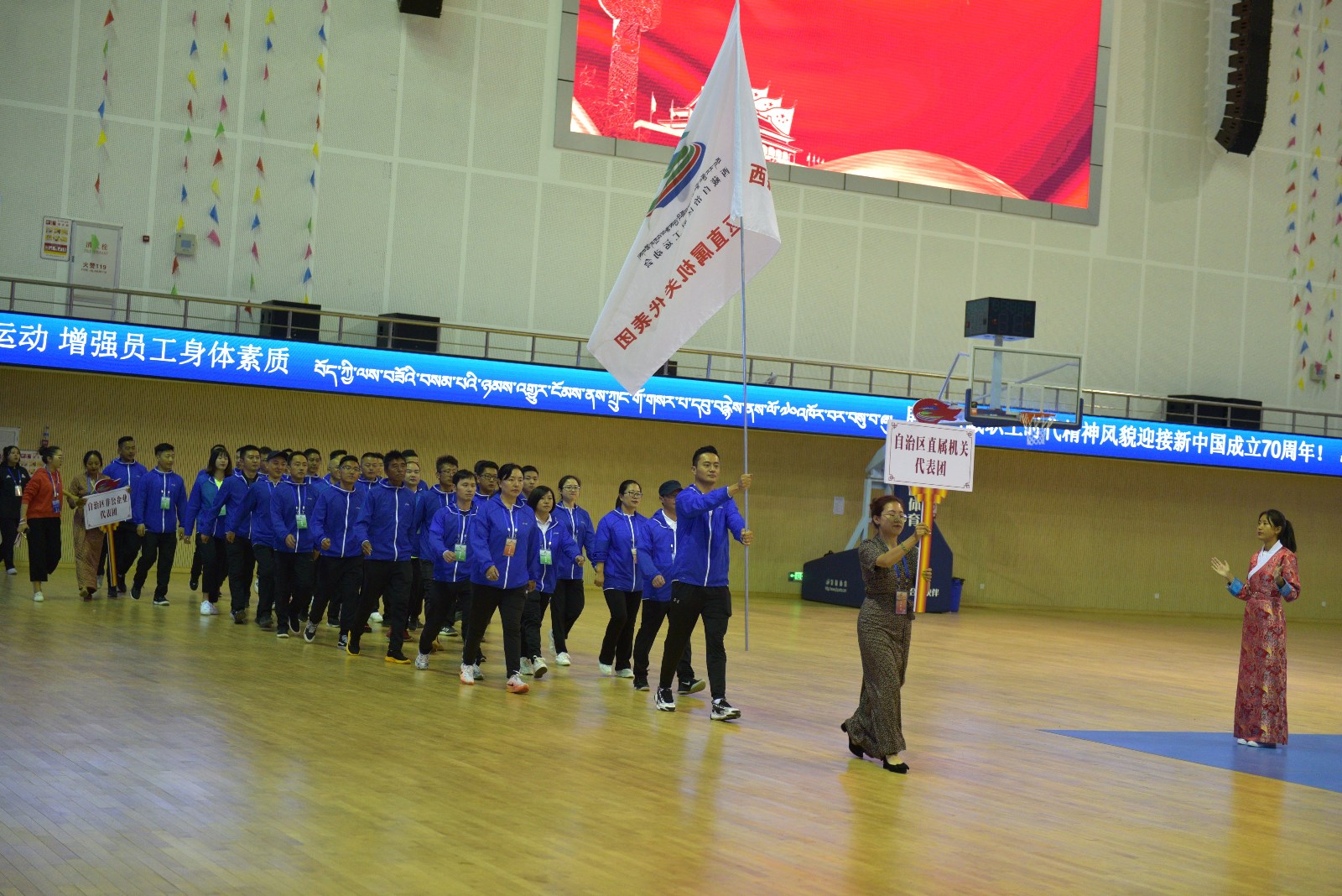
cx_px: 671
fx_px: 2163
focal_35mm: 58
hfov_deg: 34.5
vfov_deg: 23.4
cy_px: 448
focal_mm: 58
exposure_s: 1/250
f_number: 2.8
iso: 1250
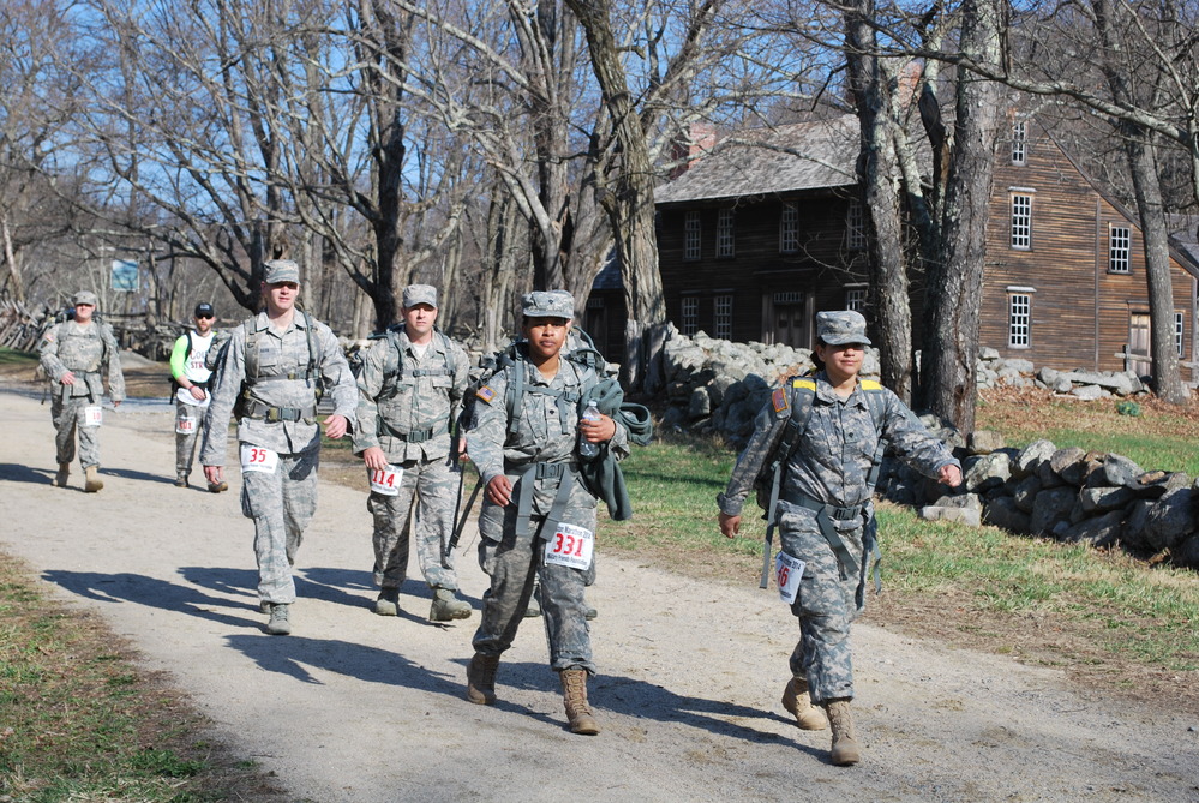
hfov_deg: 28.0
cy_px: 402
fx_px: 2401
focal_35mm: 72
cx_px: 600
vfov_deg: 19.0
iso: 100
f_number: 8
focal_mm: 48
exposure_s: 1/200
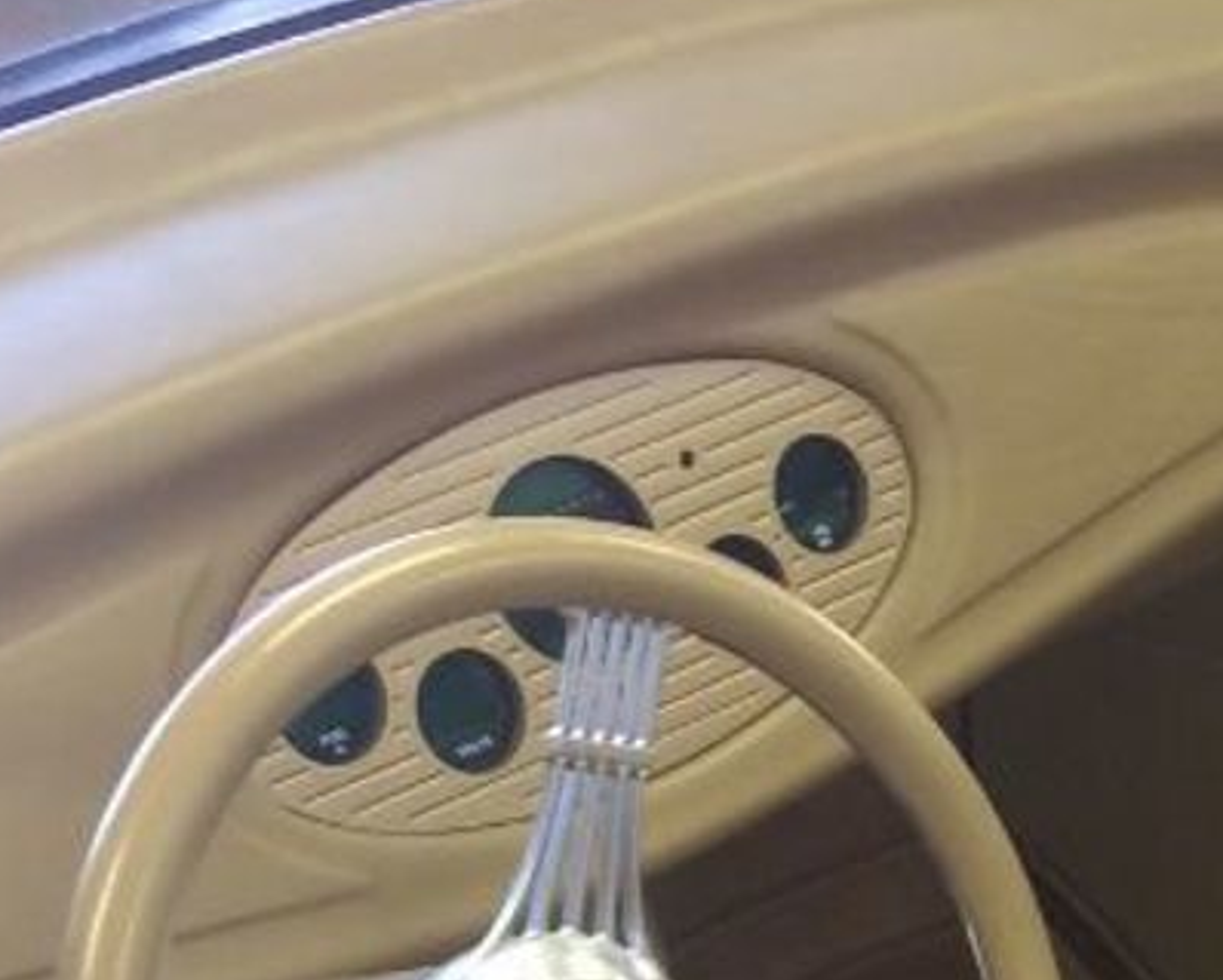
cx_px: 1251
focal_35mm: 97
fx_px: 3514
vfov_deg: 14.6
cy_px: 1559
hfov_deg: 19.1
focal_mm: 4.15
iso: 100
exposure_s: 1/30
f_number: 2.2
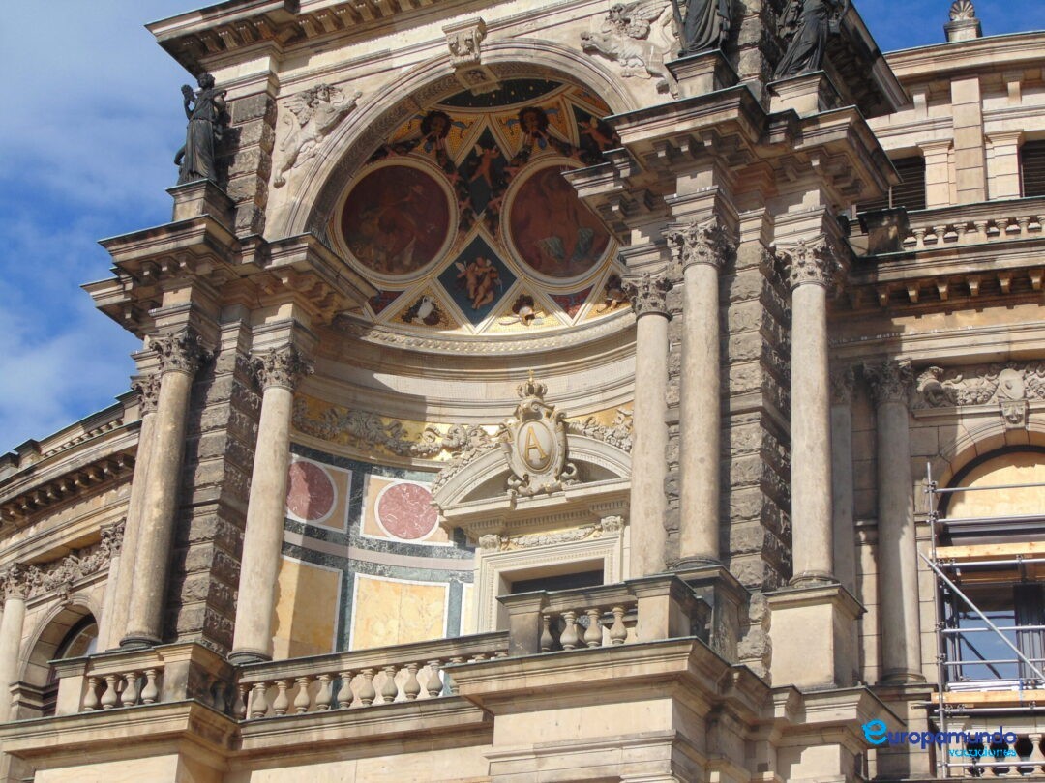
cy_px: 392
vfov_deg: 20.7
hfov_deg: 27.4
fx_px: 2143
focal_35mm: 71
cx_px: 522
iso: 80
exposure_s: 1/200
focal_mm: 12.8
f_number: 9.6
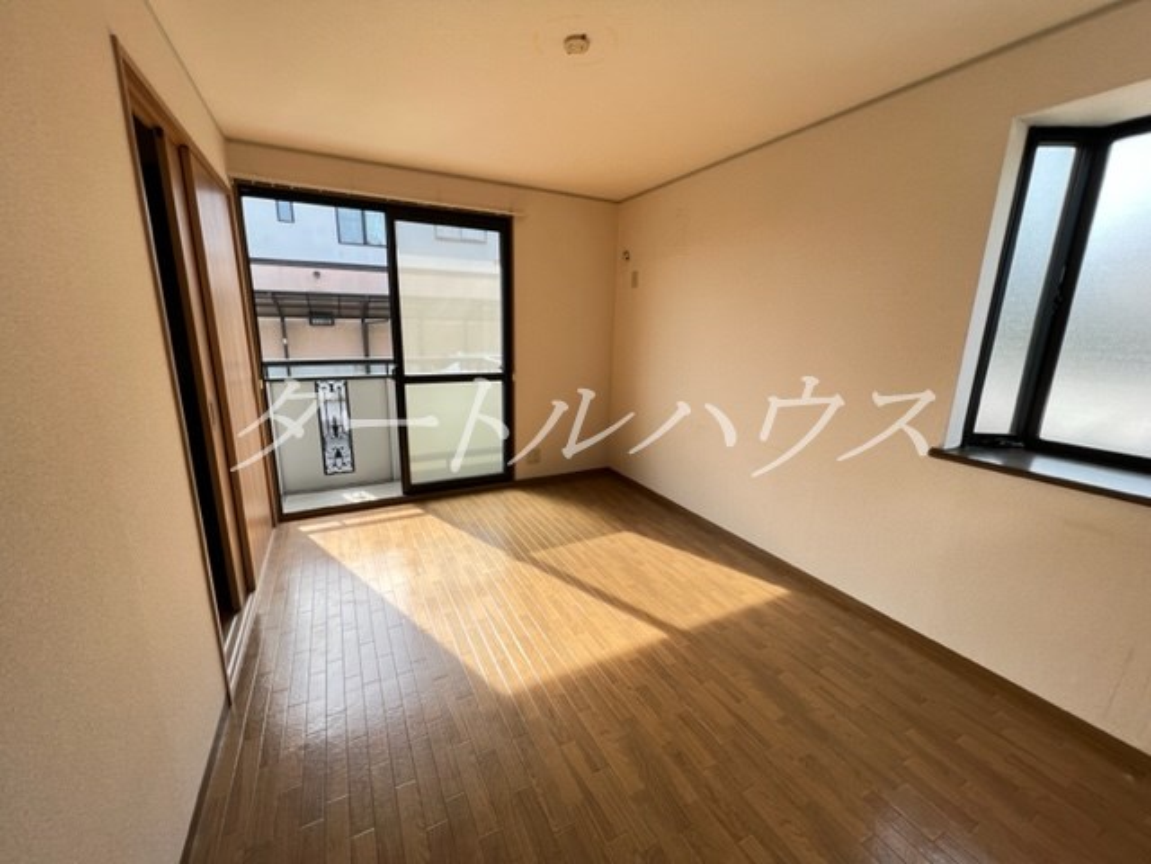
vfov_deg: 89.9
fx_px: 432
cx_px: 576
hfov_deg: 106.2
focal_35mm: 13
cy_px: 432
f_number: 1.8
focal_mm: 1.57
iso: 32
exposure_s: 1/140
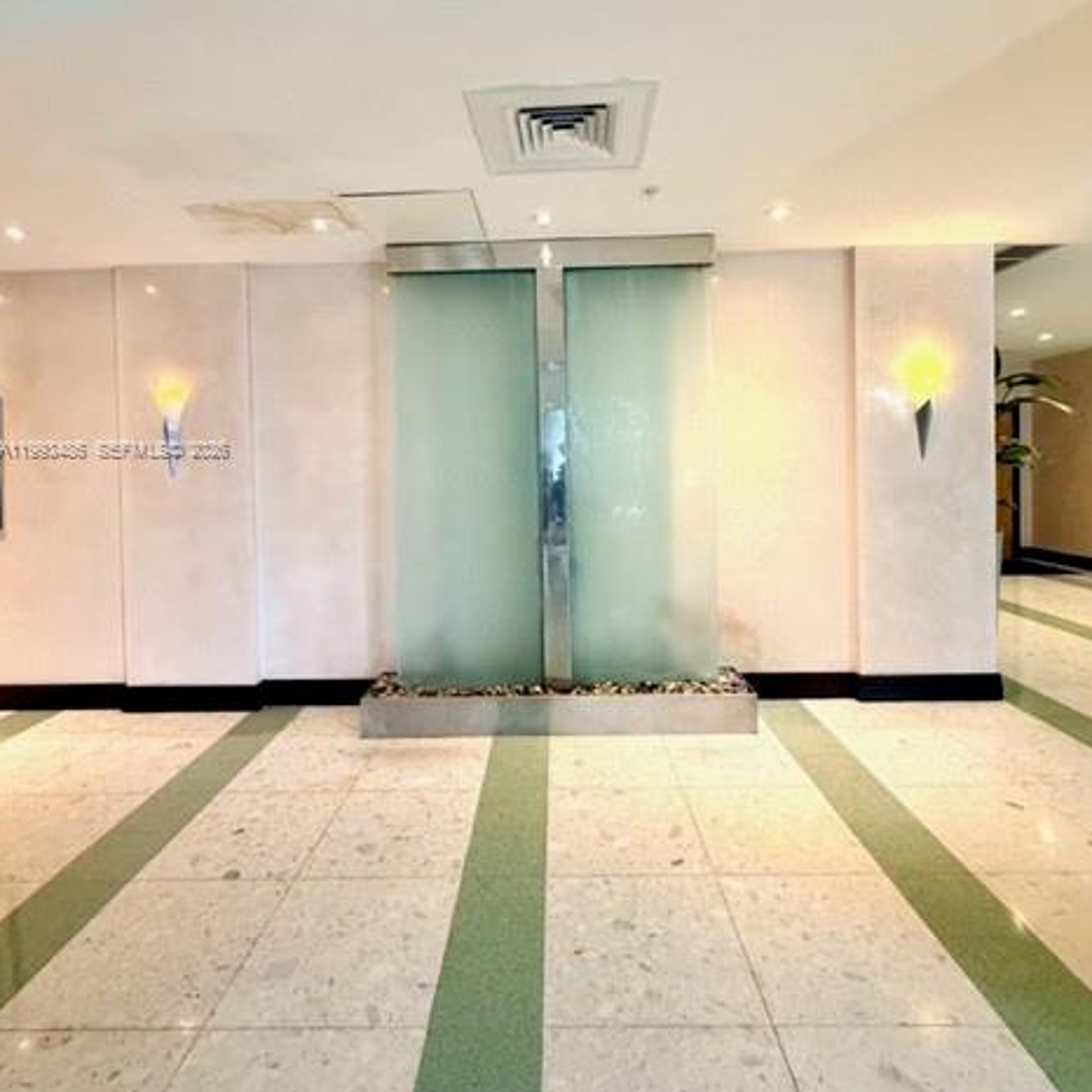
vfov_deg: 83.2
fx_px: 607
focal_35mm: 17
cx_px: 555
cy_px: 450
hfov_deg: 84.0
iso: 400
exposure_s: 1/60
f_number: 2.2
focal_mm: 2.22
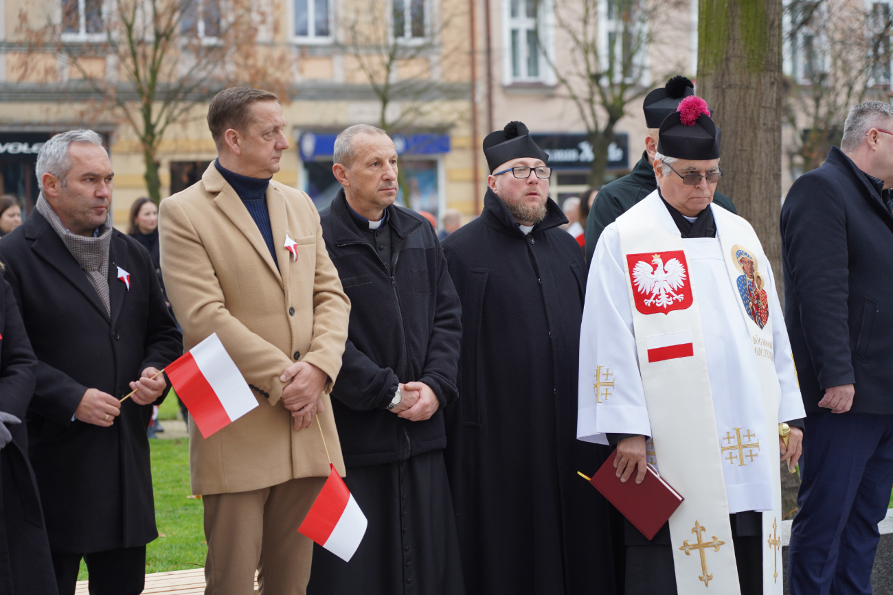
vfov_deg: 13.0
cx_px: 446
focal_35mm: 105
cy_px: 298
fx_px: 2605
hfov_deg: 19.5
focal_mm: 105
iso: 200
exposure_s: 1/100
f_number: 4
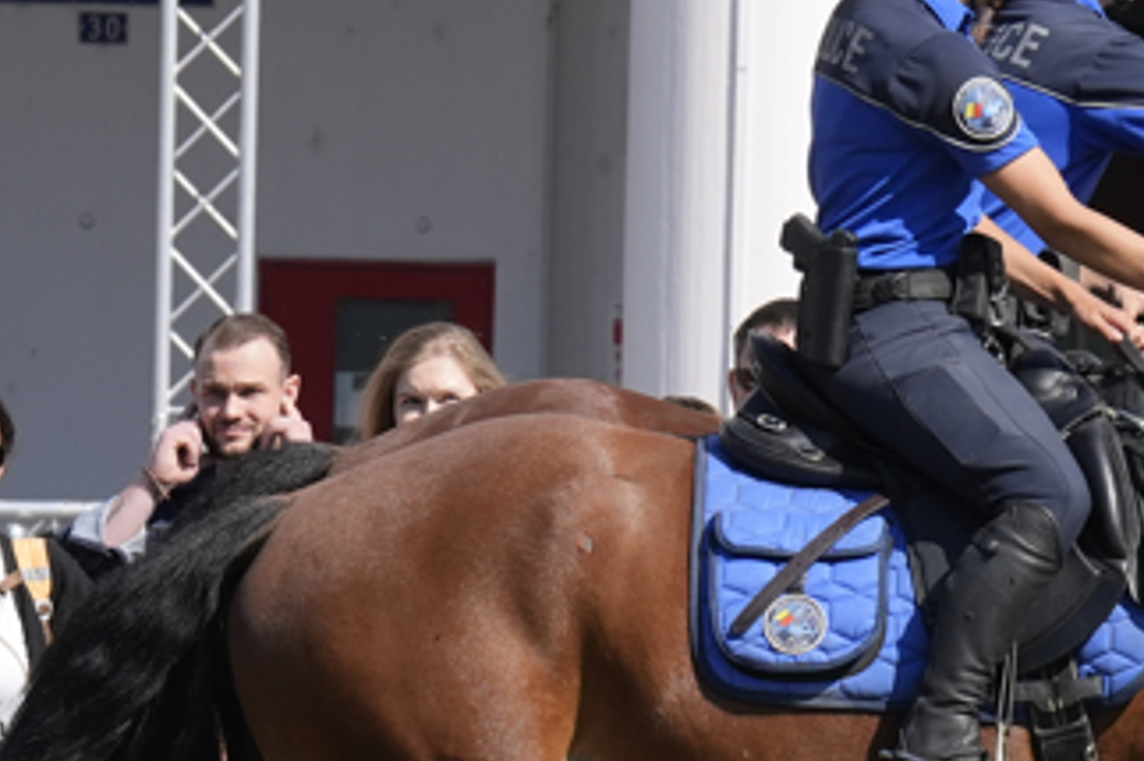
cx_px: 1633
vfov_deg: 3.1
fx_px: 14292
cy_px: 170
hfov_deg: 4.6
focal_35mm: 450
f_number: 8
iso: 400
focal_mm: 121
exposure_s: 1/1000
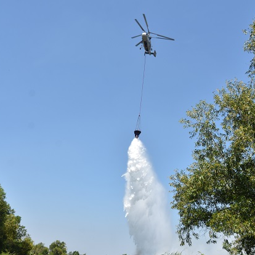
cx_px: 140
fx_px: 364
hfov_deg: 38.6
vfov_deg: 38.6
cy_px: 137
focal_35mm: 44
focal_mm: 21
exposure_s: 1/500
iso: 160
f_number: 8
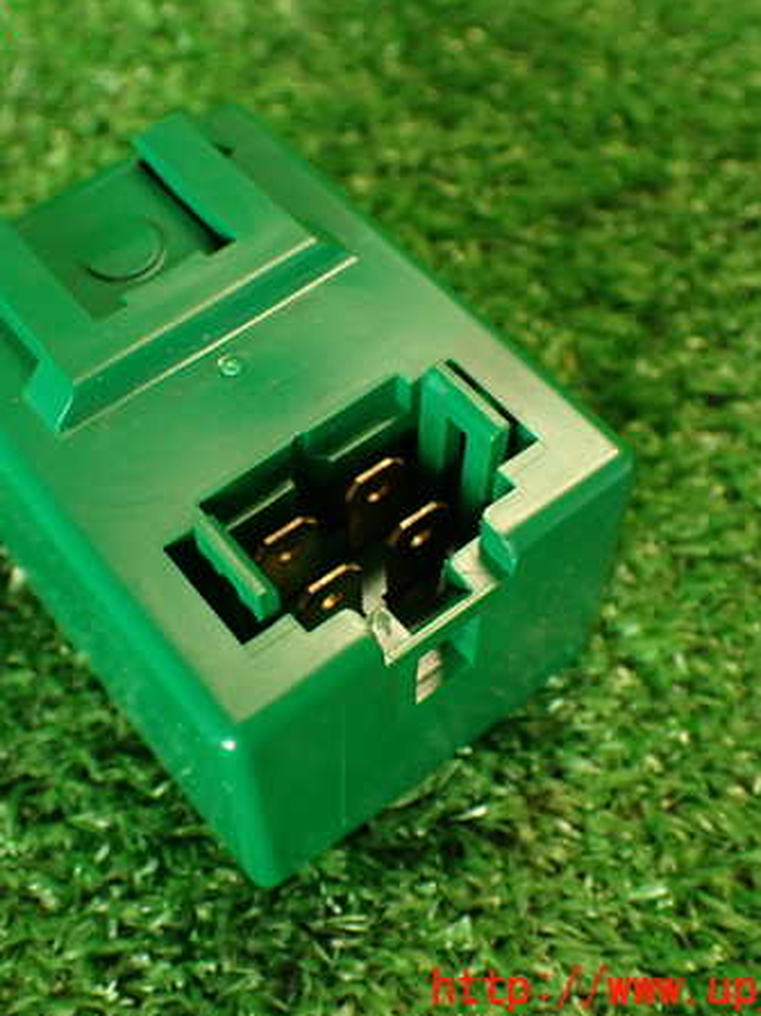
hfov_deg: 33.3
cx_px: 264
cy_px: 507
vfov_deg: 43.9
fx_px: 1261
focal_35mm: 43
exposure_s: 1/30
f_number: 2.4
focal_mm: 5.79
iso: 320
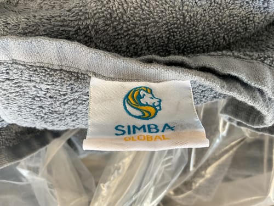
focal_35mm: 29
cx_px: 137
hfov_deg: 61.7
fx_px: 230
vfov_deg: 48.2
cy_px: 103
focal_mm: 3
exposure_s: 1/50
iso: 50
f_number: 1.8
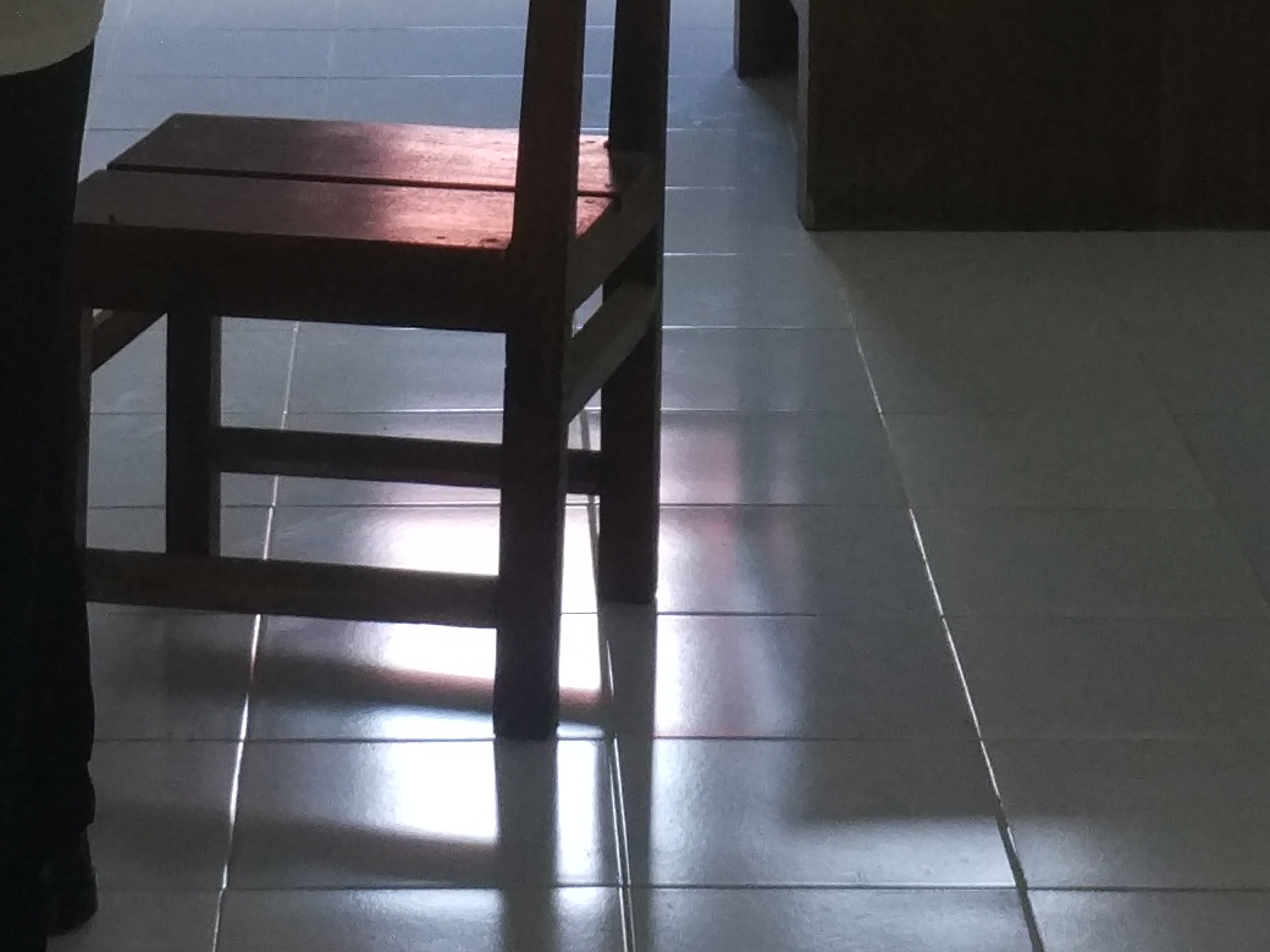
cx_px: 598
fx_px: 4403
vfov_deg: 11.8
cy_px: -463
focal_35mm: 120
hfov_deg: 16.4
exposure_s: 1/50
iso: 166
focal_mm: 4.12
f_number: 2
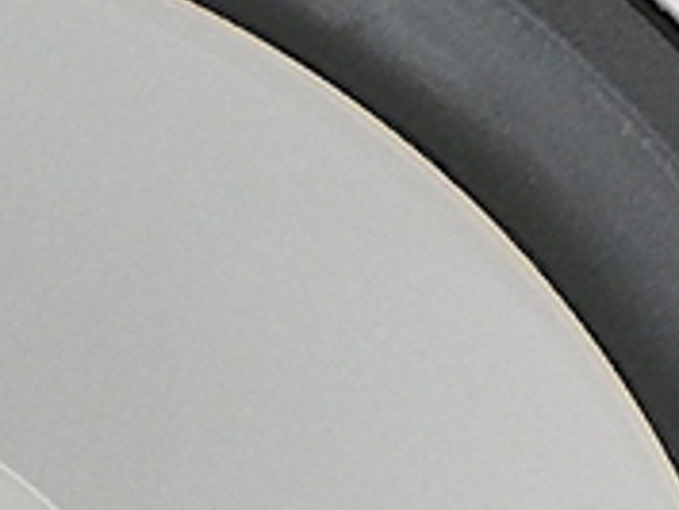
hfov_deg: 1.3
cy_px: 978
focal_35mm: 1529
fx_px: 30012
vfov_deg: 1.0
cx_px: -307
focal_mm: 50.5
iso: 200
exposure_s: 1/6
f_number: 5.7
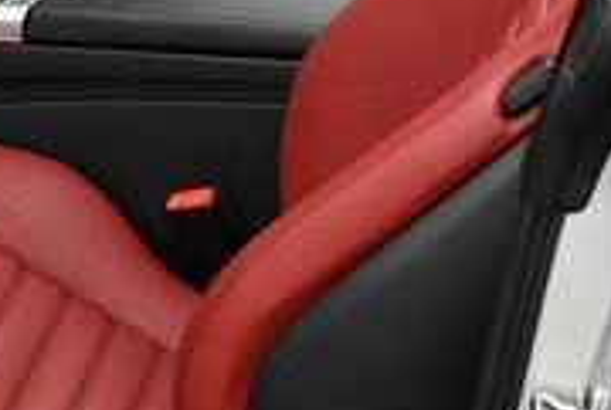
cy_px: 20
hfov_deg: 14.2
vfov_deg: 9.7
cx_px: 3
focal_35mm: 142
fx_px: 2416
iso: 200
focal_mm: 20
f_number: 6.3
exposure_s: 1/250
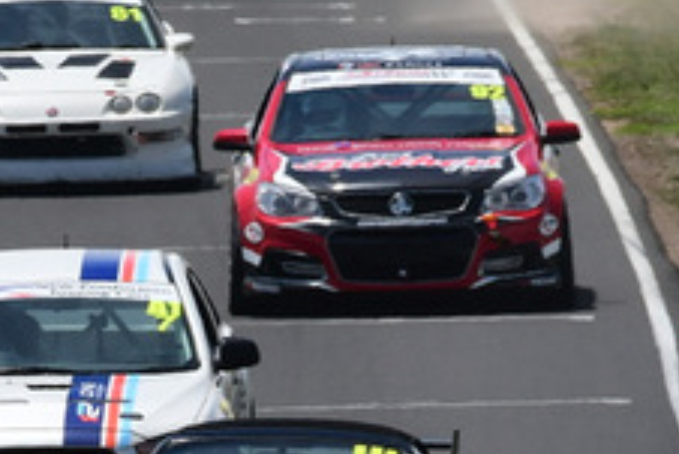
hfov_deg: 1.0
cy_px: 475
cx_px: 93
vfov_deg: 0.6
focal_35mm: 2126
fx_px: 40123
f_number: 11
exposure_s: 1/640
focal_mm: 400
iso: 320
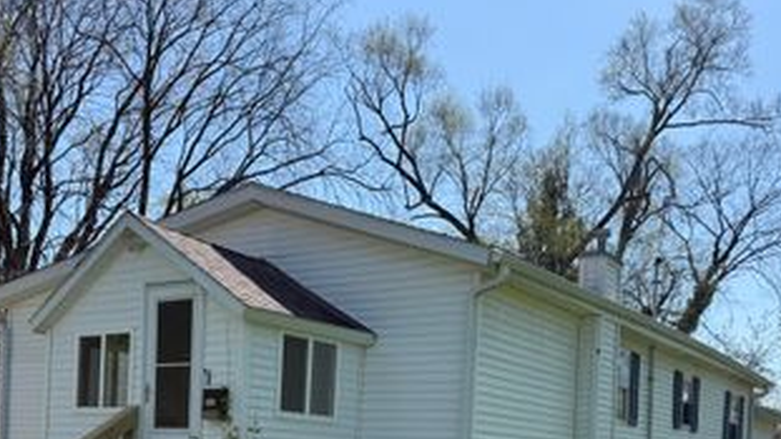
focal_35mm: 42
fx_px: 870
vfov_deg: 26.5
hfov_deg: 48.4
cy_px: 458
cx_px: 392
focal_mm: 6.76
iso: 80
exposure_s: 1/3953
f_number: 1.78
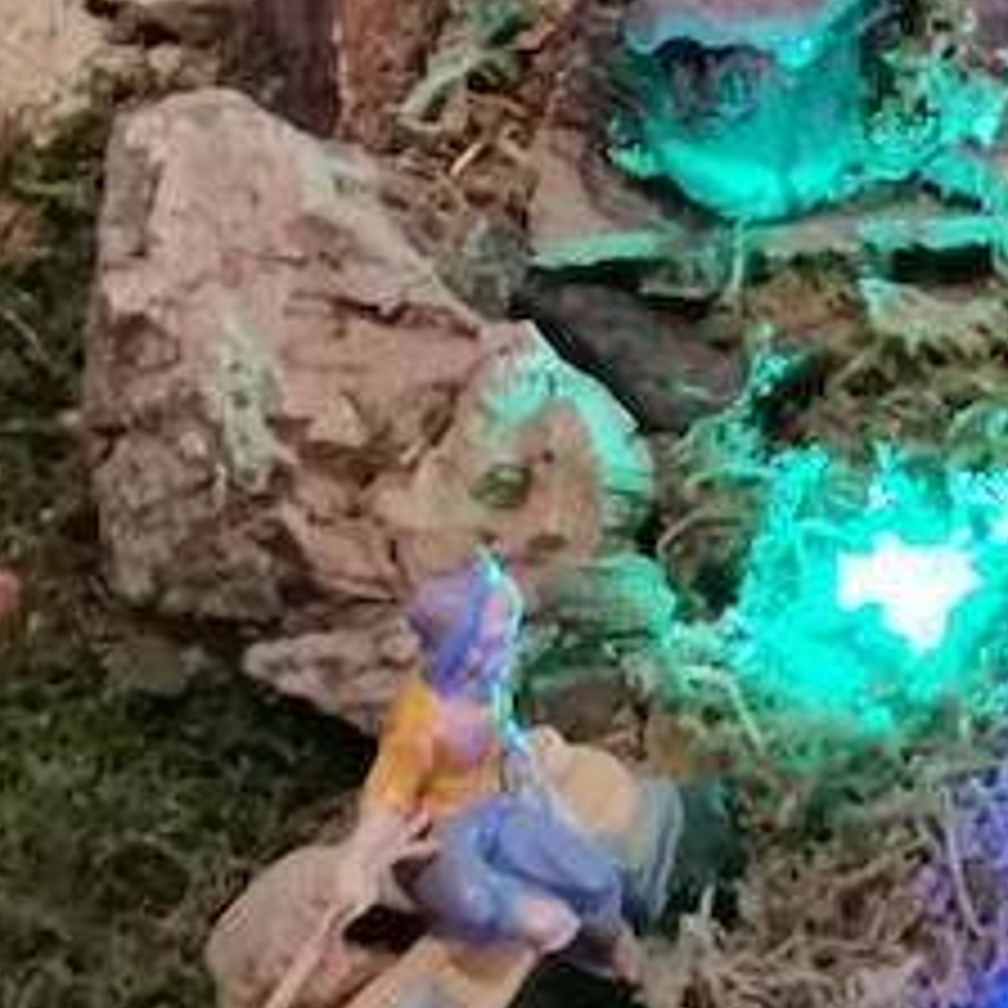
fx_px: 5732
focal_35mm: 174
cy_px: -508
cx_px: 486
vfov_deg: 9.7
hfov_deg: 10.0
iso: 800
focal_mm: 4.75
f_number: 1.8
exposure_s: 1/25
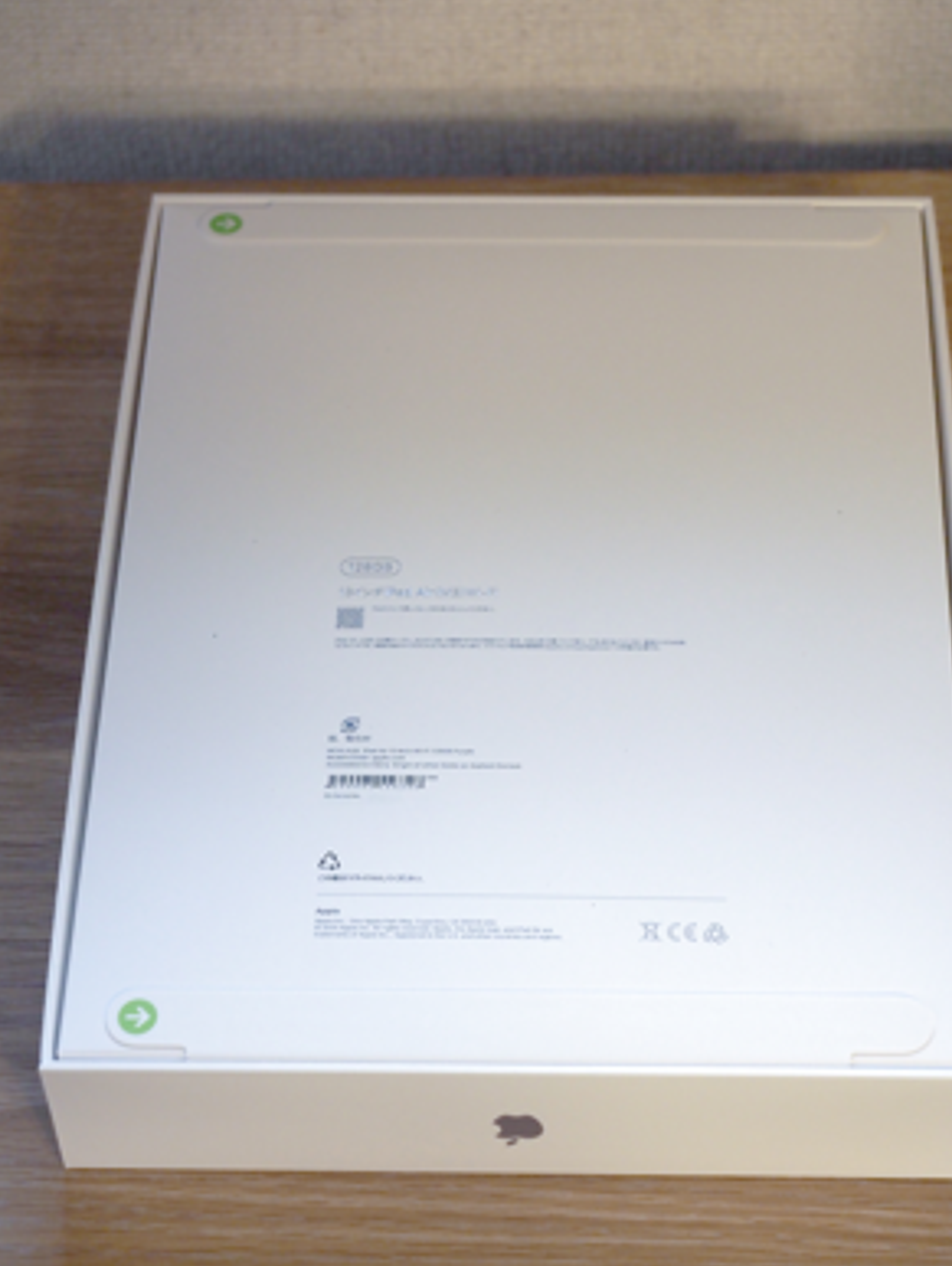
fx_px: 3222
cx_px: 510
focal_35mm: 88
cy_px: 641
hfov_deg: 16.8
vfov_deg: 22.2
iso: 800
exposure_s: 1/100
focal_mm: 40
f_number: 4.5
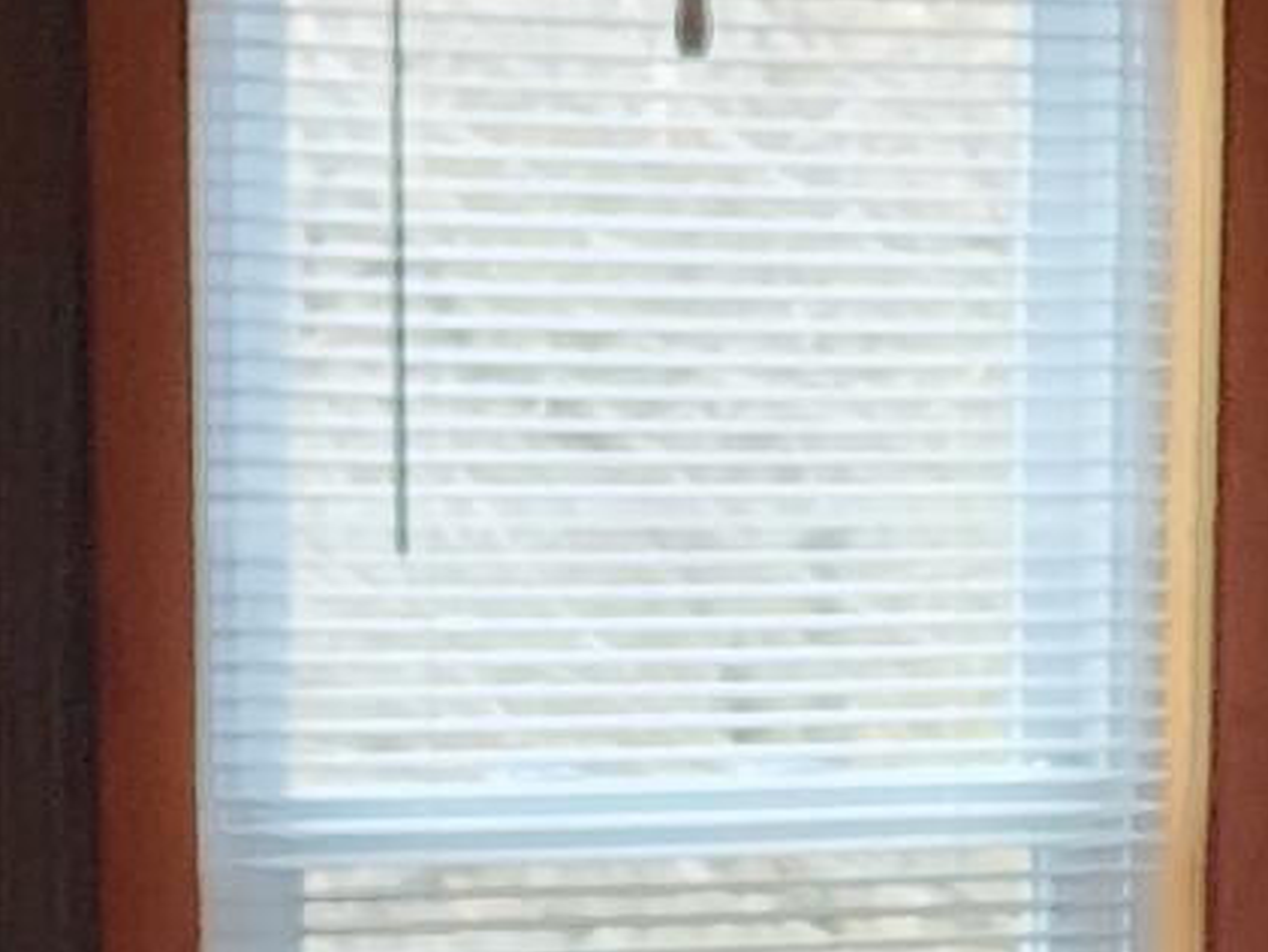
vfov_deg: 9.0
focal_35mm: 164
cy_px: 1042
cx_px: 991
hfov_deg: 12.0
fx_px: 6009
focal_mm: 6.4
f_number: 1.8
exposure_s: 1/120
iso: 500
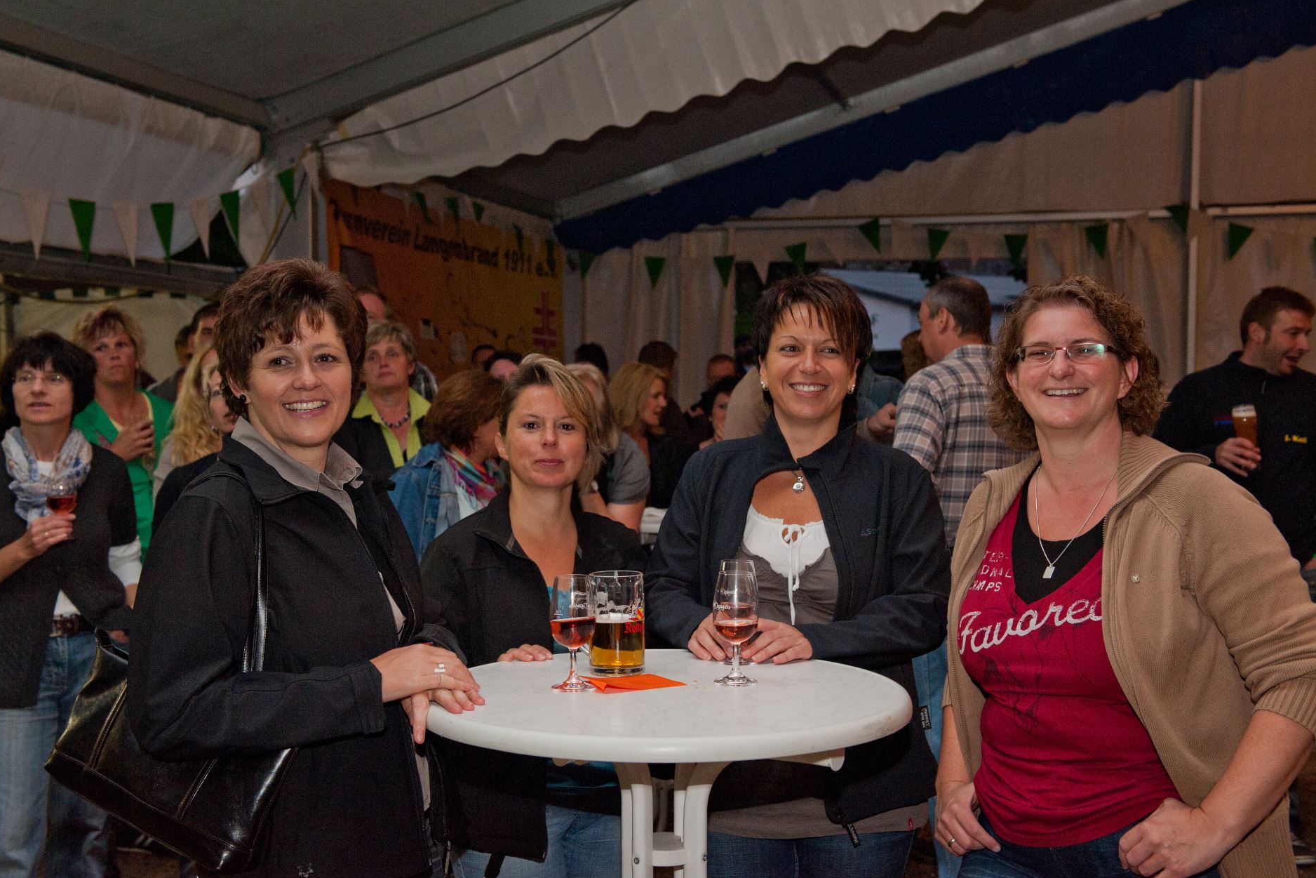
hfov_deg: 43.6
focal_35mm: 45
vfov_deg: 29.9
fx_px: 1645
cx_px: 646
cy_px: 435
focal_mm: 44
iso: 1250
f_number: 5.6
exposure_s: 1/125
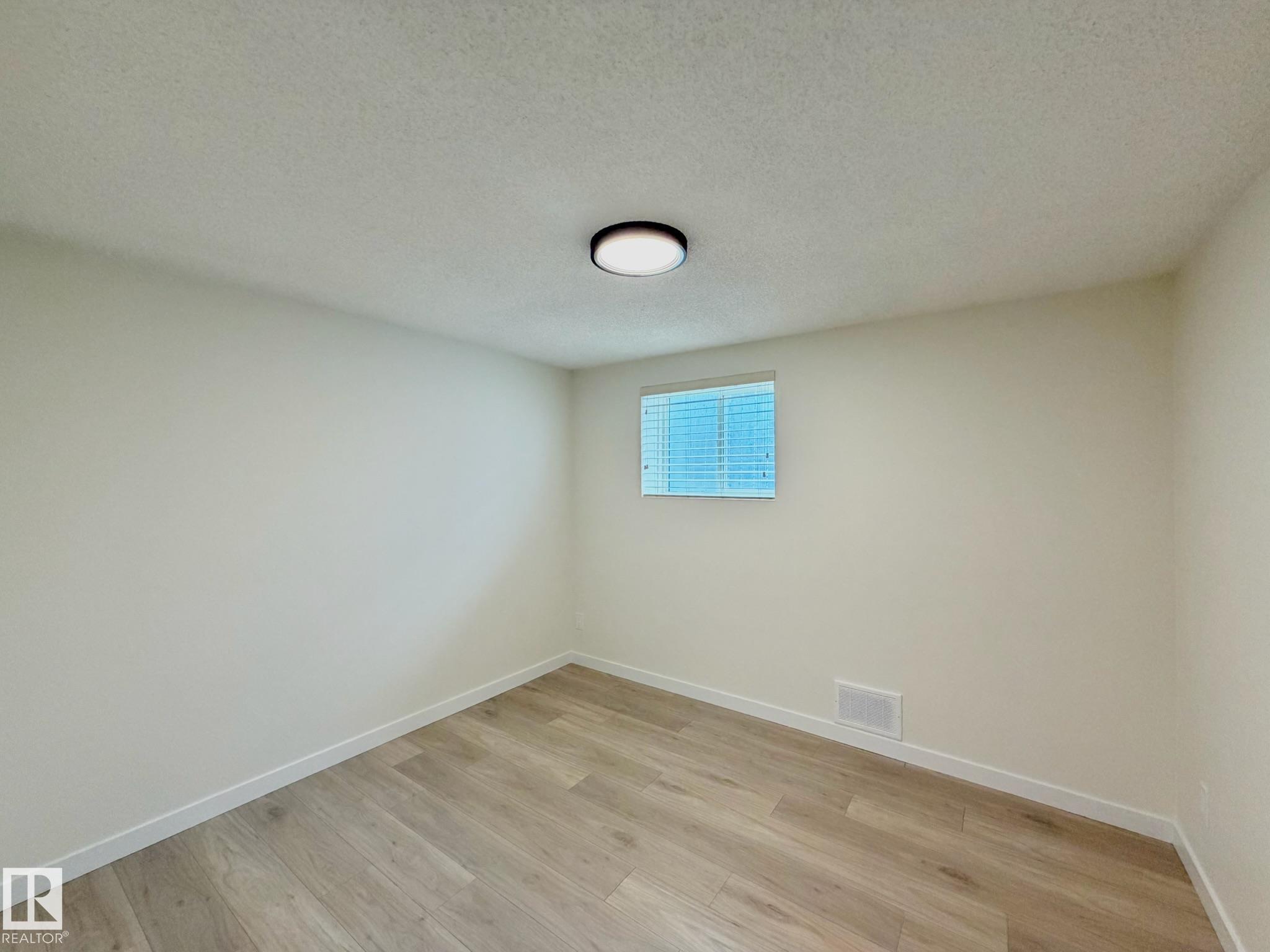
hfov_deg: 102.1
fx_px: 514
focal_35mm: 14
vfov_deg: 85.7
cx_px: 635
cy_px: 476
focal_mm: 2.22
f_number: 2.2
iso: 250
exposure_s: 1/120
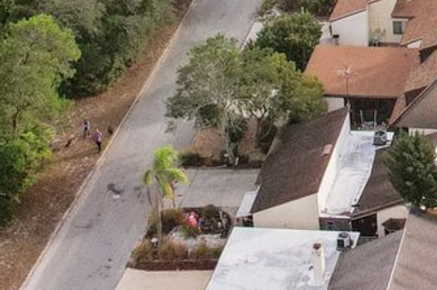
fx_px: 1637
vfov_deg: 9.7
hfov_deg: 14.4
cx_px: 602
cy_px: -210
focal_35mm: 135
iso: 400
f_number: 2.8
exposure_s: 1/640
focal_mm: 8.4
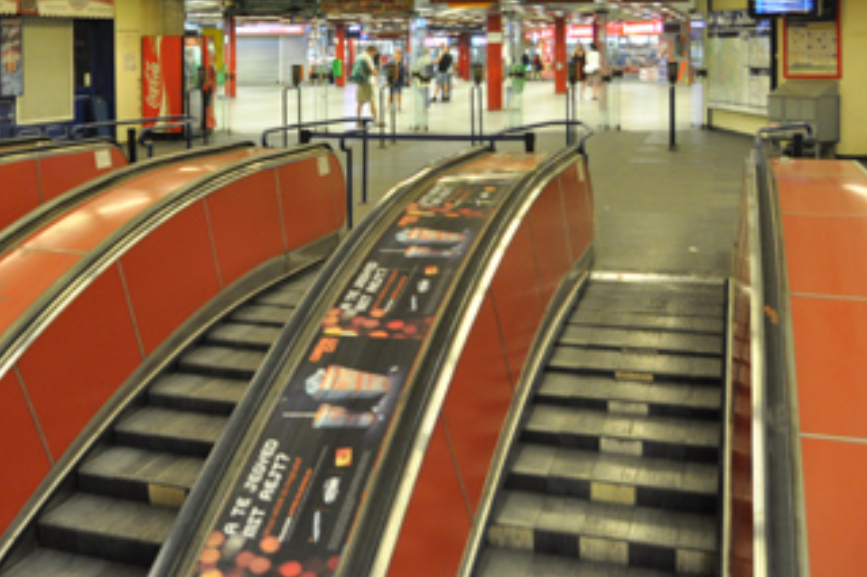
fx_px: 1154
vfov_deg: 27.2
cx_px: 236
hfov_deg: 40.2
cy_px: 76
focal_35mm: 48
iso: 800
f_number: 4
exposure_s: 1/60
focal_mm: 17
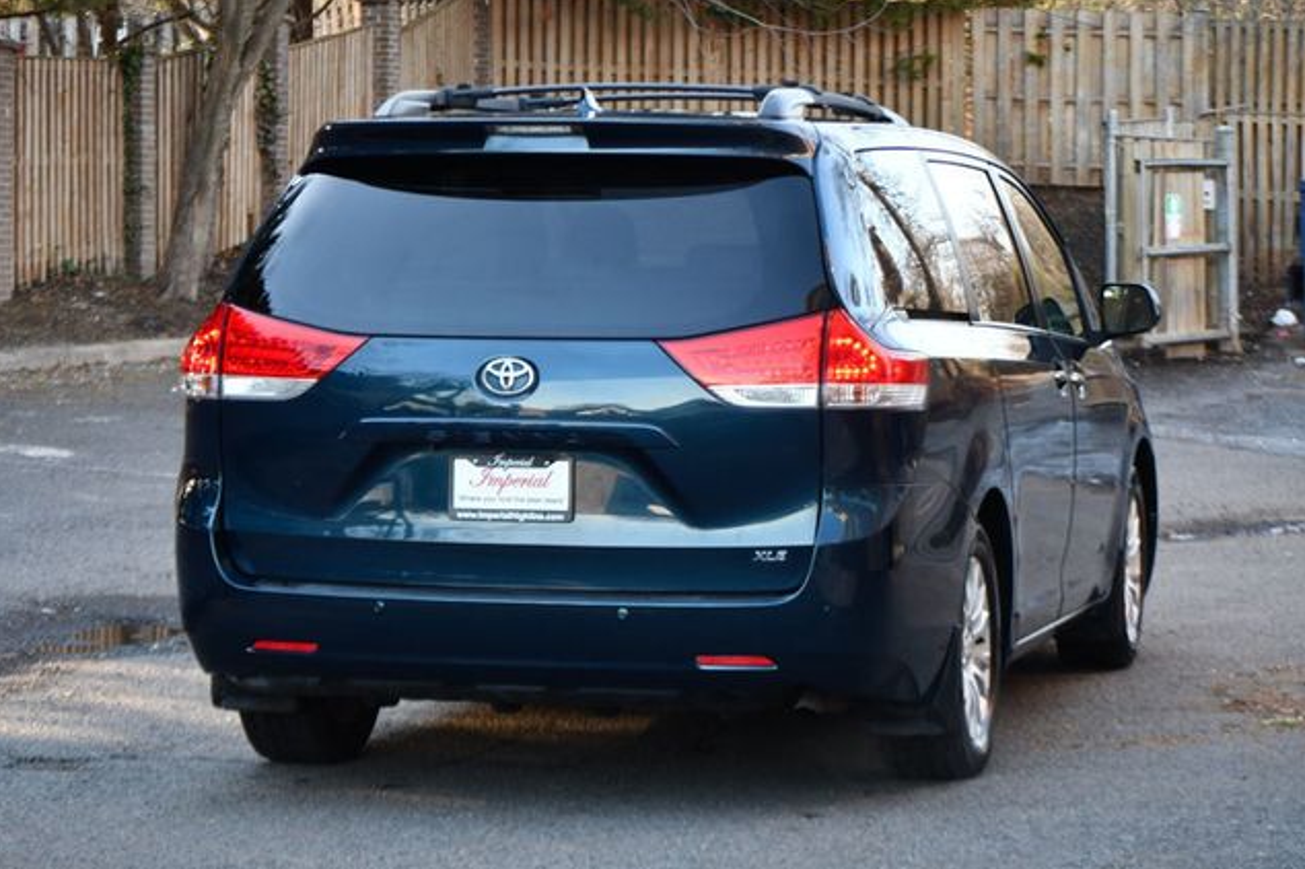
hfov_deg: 19.3
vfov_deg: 12.9
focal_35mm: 106
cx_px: 650
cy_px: 432
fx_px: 3840
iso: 720
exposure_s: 1/250
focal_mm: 70
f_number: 4.5
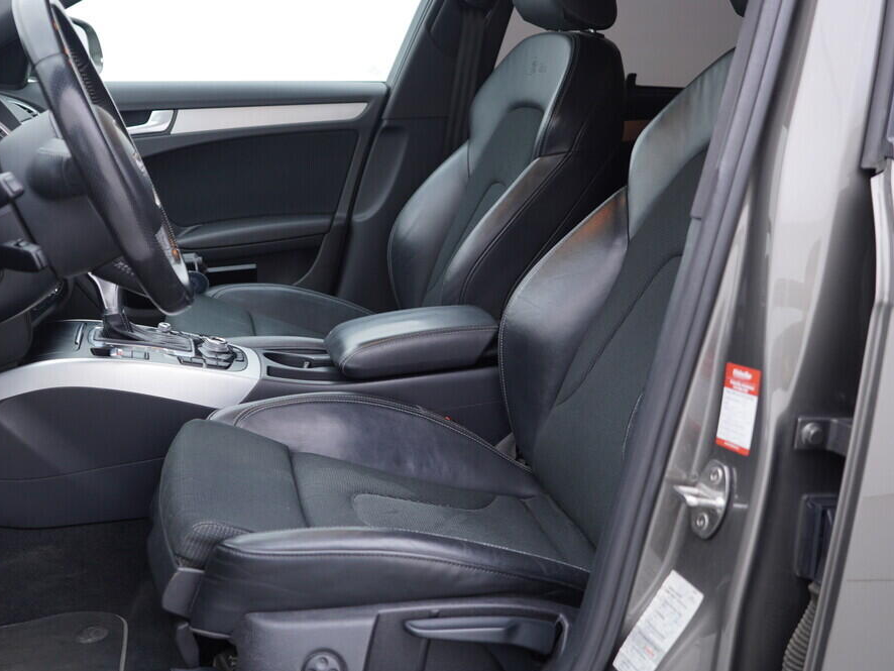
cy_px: 337
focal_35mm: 40
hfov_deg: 46.7
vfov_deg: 36.0
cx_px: 395
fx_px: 1033
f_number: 2.8
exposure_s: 1/40
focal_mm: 24
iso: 160
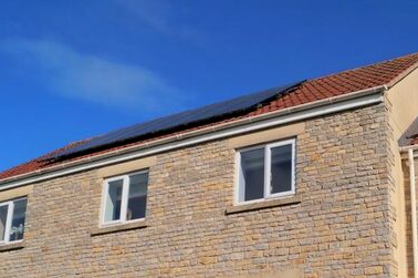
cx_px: 265
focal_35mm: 50
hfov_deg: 39.3
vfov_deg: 26.0
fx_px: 580
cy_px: 255
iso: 100
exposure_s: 1/160
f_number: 16
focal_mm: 18
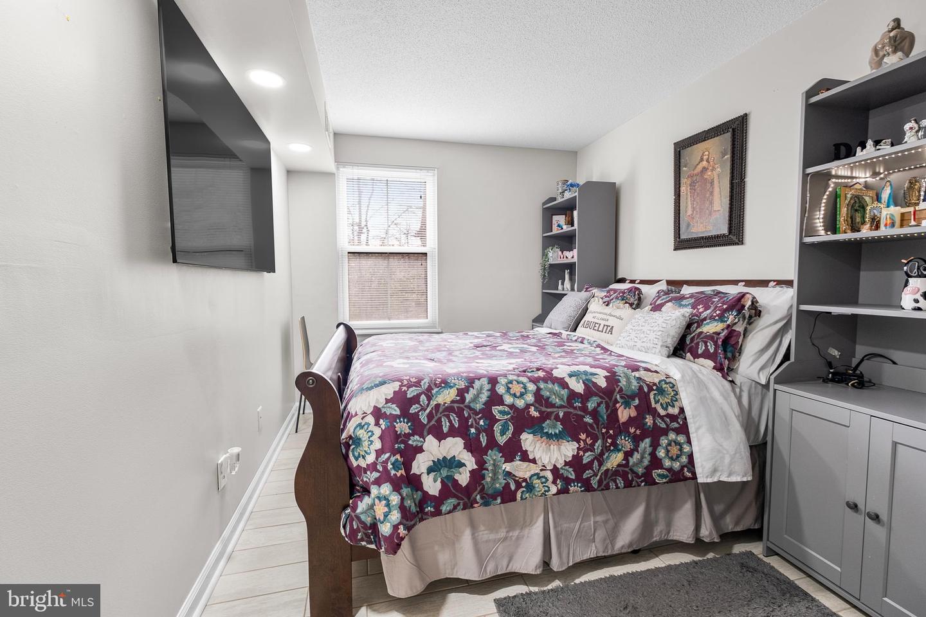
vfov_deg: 77.3
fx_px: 386
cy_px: 308
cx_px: 463
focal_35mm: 15
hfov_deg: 100.4
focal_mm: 10
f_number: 4
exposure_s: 1/30
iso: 320
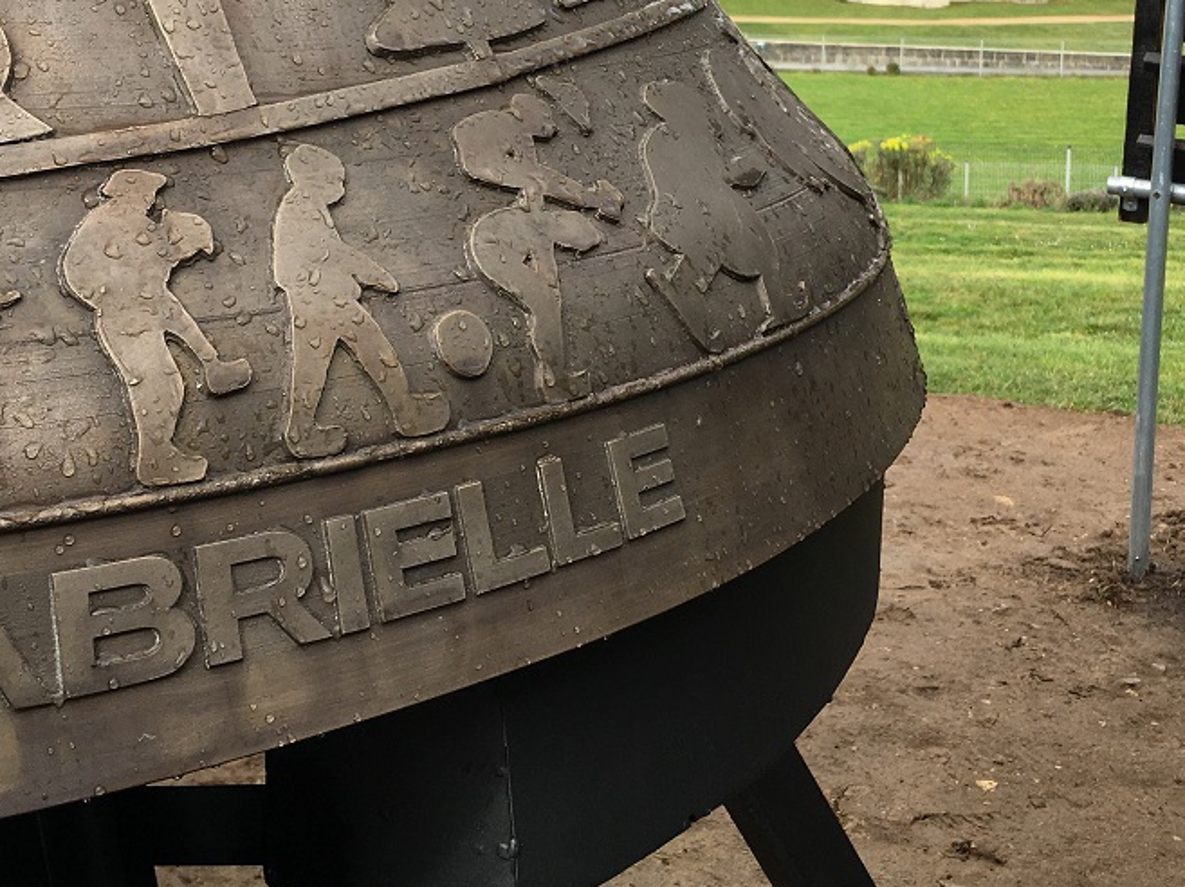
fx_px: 1813
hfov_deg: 36.2
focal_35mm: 53
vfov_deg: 26.9
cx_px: 615
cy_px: 162
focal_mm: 4.15
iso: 25
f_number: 2.2
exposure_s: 1/739
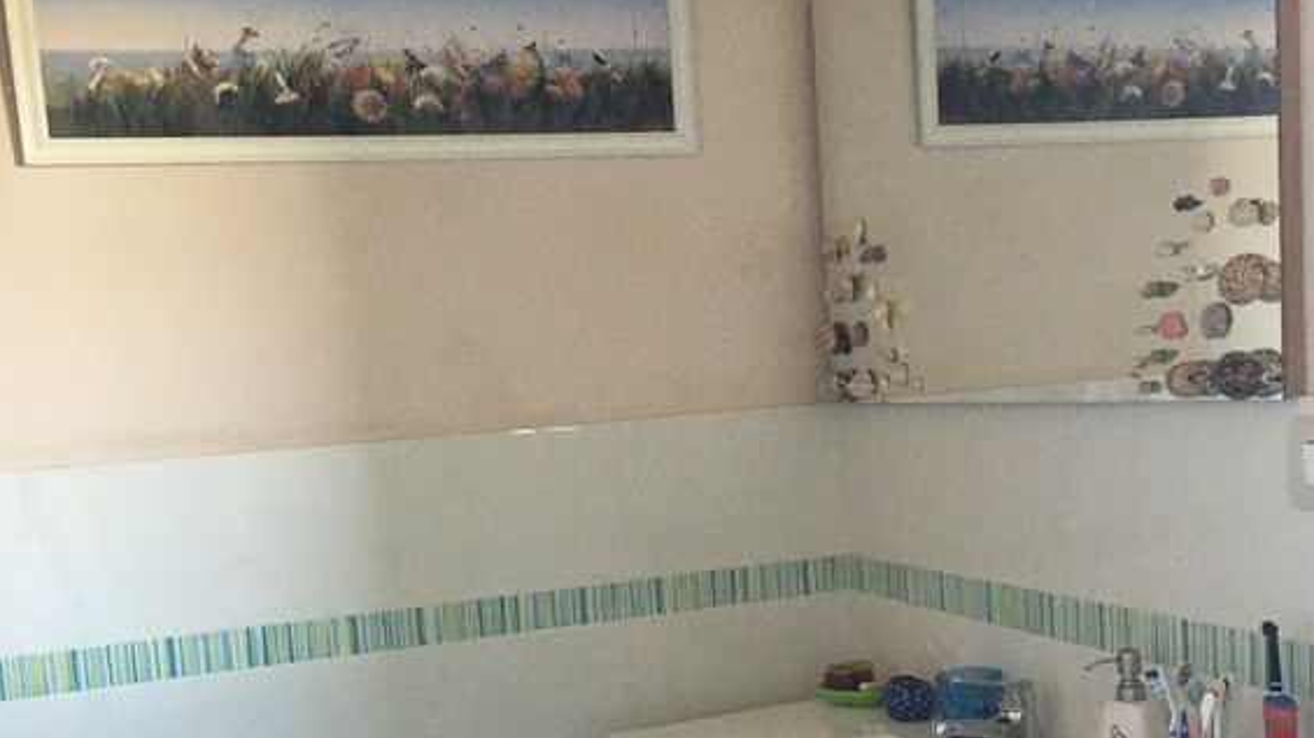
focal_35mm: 43
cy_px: 552
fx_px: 1498
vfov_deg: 27.3
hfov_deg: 47.4
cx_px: 666
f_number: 2.2
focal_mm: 4.15
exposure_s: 1/17
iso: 250
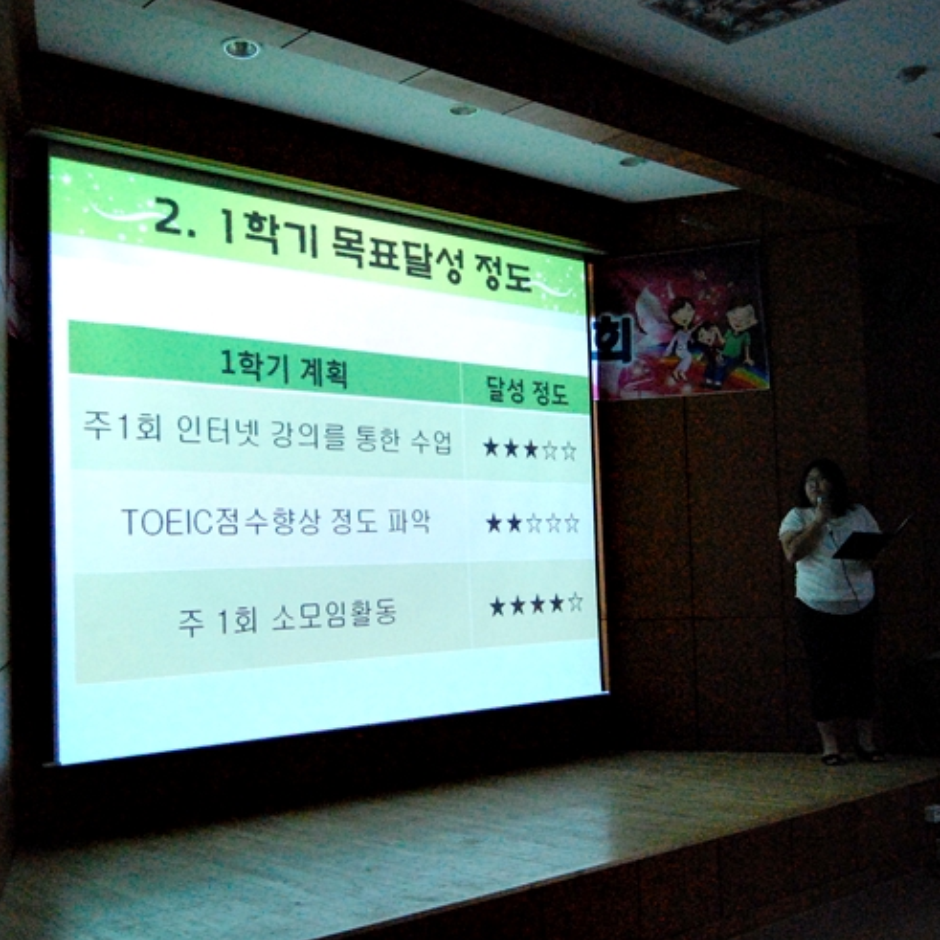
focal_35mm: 39
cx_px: 458
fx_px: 1198
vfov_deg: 42.8
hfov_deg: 42.8
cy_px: 477
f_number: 3.8
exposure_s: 1/125
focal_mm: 20
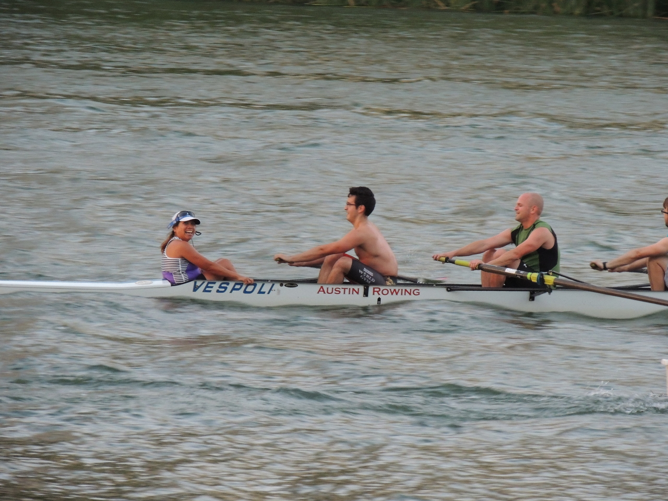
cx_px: 334
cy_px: 250
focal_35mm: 400
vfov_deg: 3.7
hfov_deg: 5.0
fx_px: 7719
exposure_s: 1/40
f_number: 4.8
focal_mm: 71.3
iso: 800
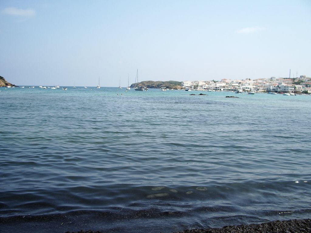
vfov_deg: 40.7
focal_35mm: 35
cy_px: 116
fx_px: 314
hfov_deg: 52.6
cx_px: 156
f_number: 4.3
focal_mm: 5.8
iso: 50
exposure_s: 1/400
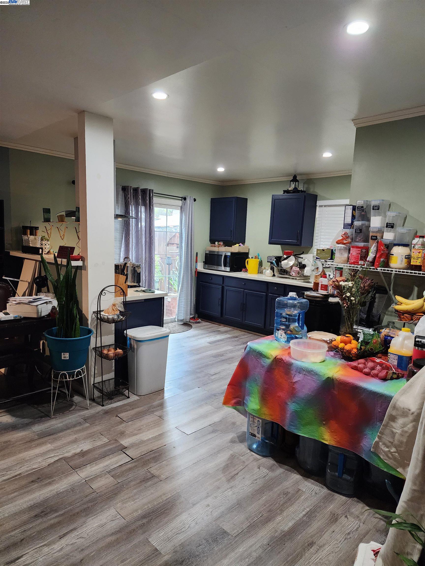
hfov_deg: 58.9
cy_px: 283
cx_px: 212
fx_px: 377
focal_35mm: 23
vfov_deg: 73.9
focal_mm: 6.4
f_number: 1.8
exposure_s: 1/120
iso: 800
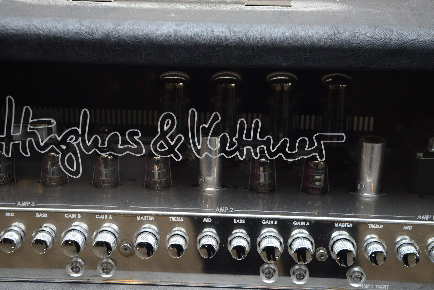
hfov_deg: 32.4
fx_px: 748
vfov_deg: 21.9
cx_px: 217
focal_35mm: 62
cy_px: 145
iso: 2500
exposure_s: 1/160
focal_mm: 62
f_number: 8
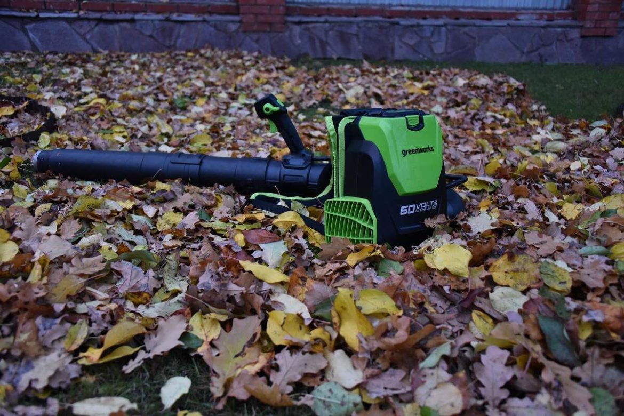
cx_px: 312
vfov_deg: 38.9
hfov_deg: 55.8
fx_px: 589
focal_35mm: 34
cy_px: 208
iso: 3600
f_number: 3.8
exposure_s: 1/60
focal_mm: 34
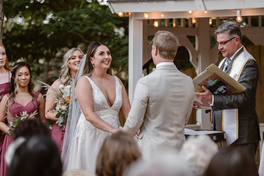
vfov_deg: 8.8
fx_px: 1136
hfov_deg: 13.3
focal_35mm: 155
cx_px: 132
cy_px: 88
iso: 400
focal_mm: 155
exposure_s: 1/400
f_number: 2.8
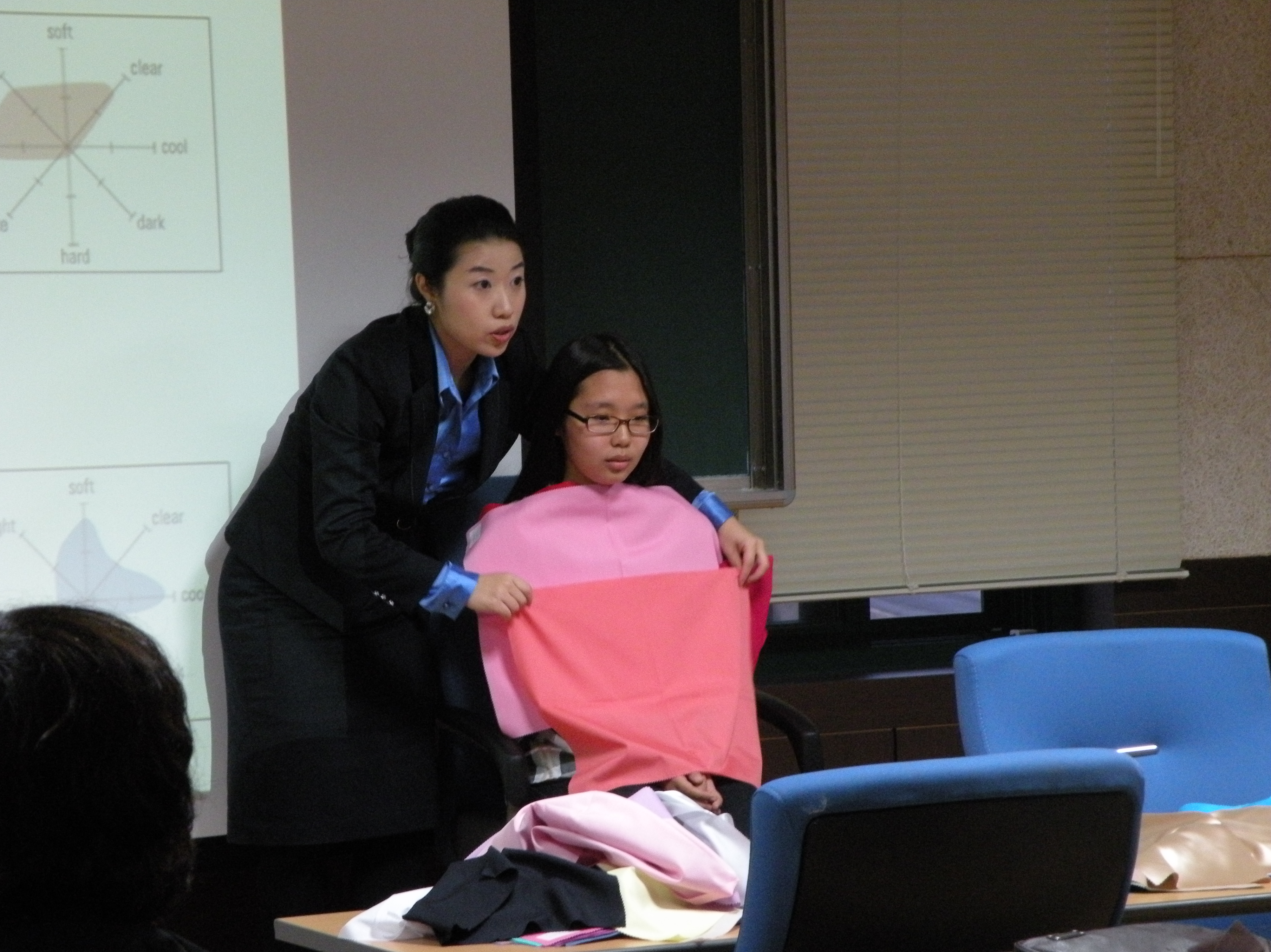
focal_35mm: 120
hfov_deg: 16.4
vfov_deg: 12.3
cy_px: 476
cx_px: 633
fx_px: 4406
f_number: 4.5
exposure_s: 1/43.5
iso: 400
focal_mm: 21
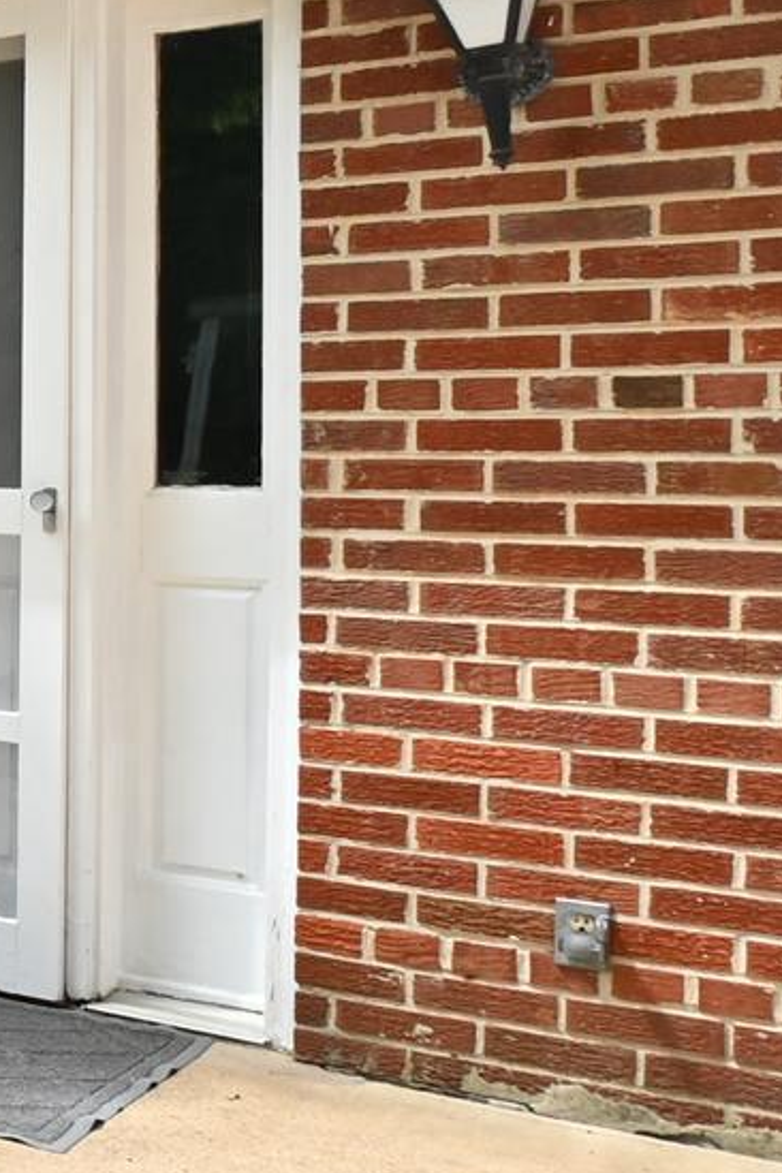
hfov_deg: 12.9
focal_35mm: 56
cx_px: -1361
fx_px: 1825
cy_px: 390
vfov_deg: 35.3
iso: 100
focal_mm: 10
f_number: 7.1
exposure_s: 1/125
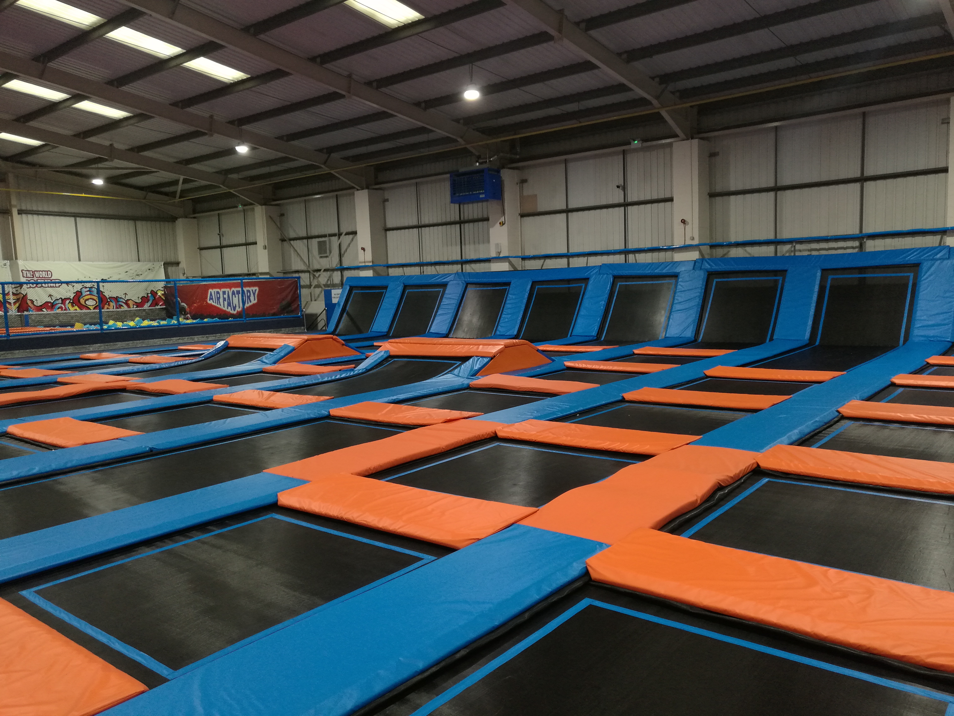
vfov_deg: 51.4
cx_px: 477
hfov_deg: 65.3
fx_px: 744
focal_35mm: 27
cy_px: 358
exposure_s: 1/33.3
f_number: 2
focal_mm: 4.04
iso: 160
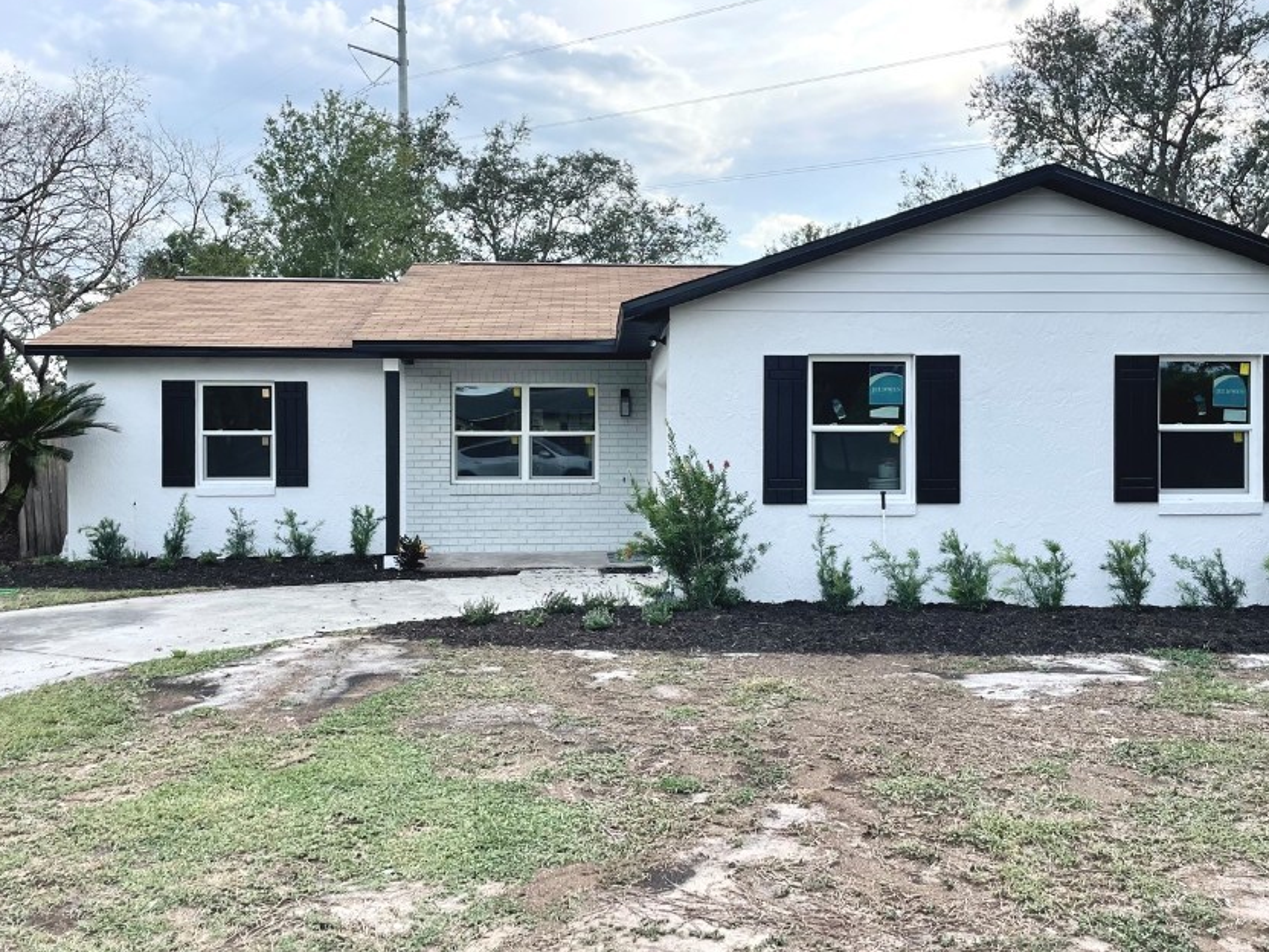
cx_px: 665
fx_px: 1173
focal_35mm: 32
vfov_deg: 44.2
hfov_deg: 56.8
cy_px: 465
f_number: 1.6
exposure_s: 1/1366
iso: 32
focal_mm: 4.2
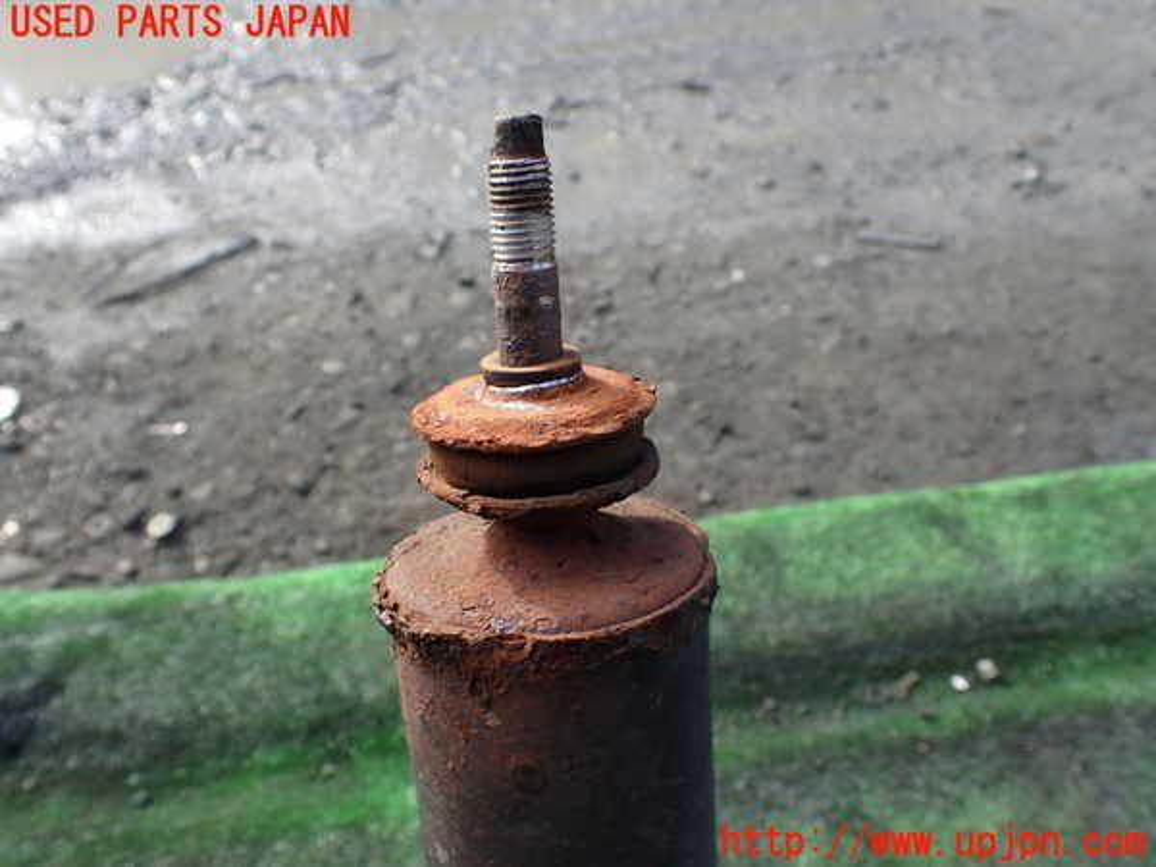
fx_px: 1002
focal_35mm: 30
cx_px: 578
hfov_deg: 60.0
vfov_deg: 46.8
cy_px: 434
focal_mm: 5.4
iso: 100
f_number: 3.2
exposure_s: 1/200
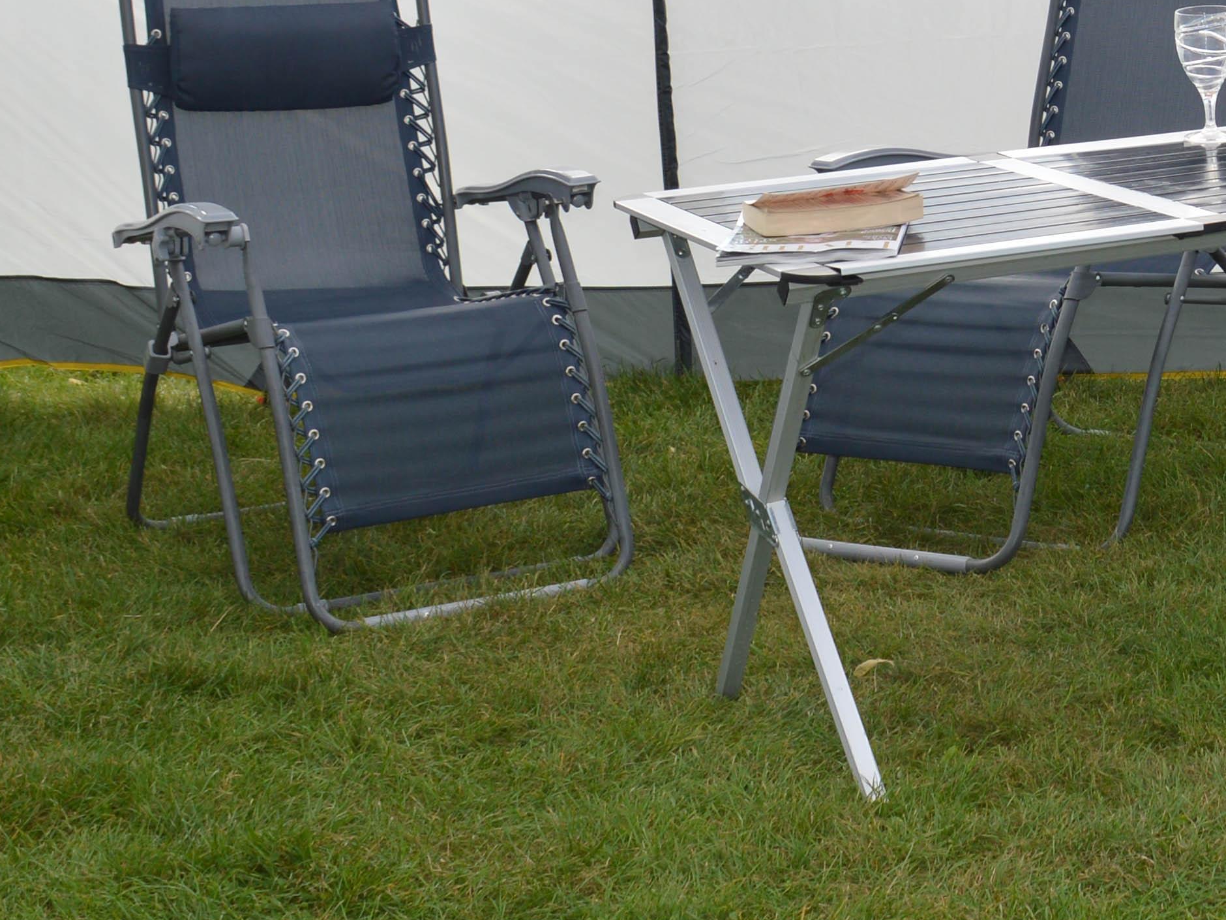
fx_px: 2940
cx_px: 1309
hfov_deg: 22.4
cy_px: 144
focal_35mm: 83
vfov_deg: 17.6
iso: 100
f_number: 8
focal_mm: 18
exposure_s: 1/200
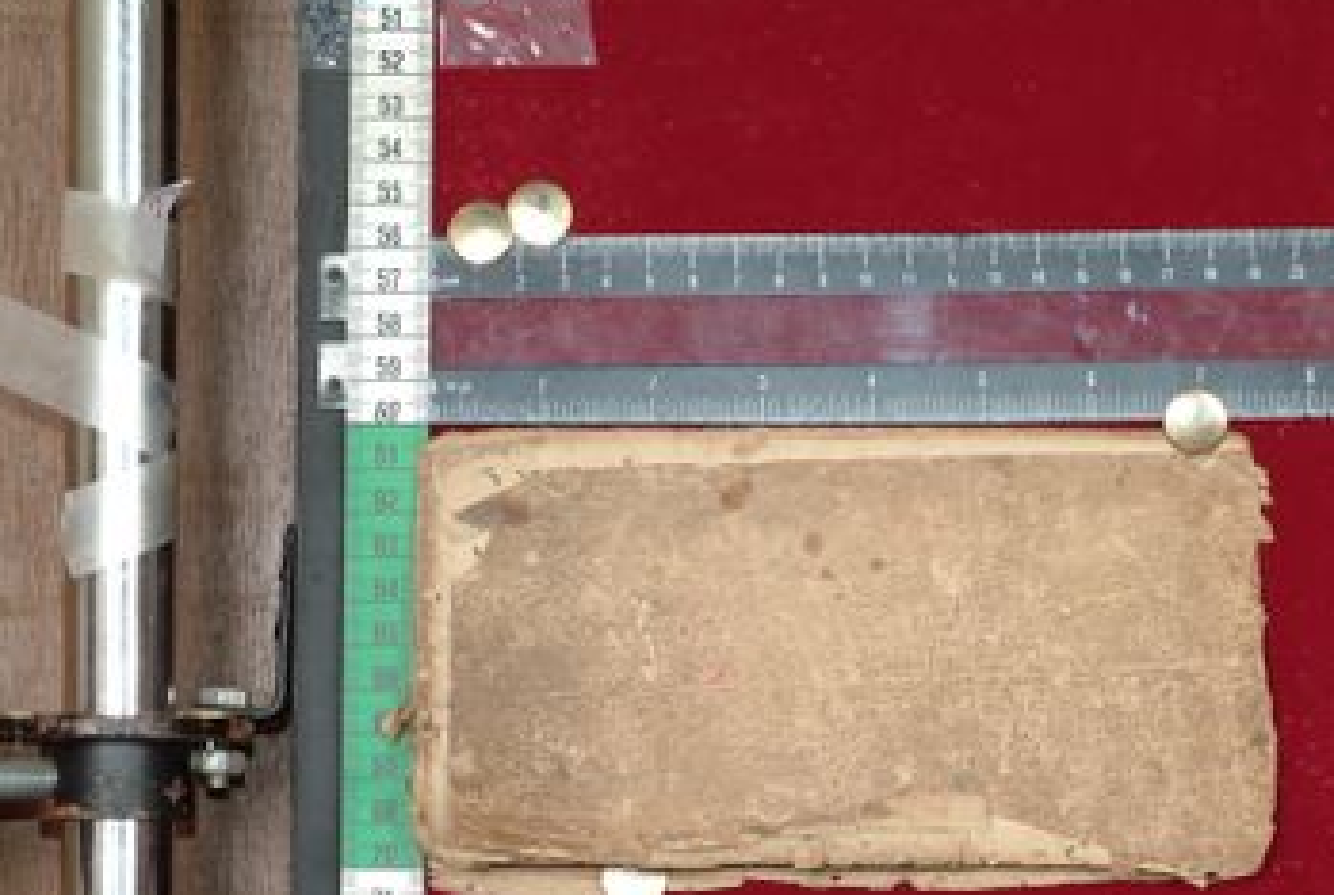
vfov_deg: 10.6
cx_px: 948
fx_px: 4815
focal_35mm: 130
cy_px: 629
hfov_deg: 15.7
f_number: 13
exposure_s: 1/20
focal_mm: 59
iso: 160
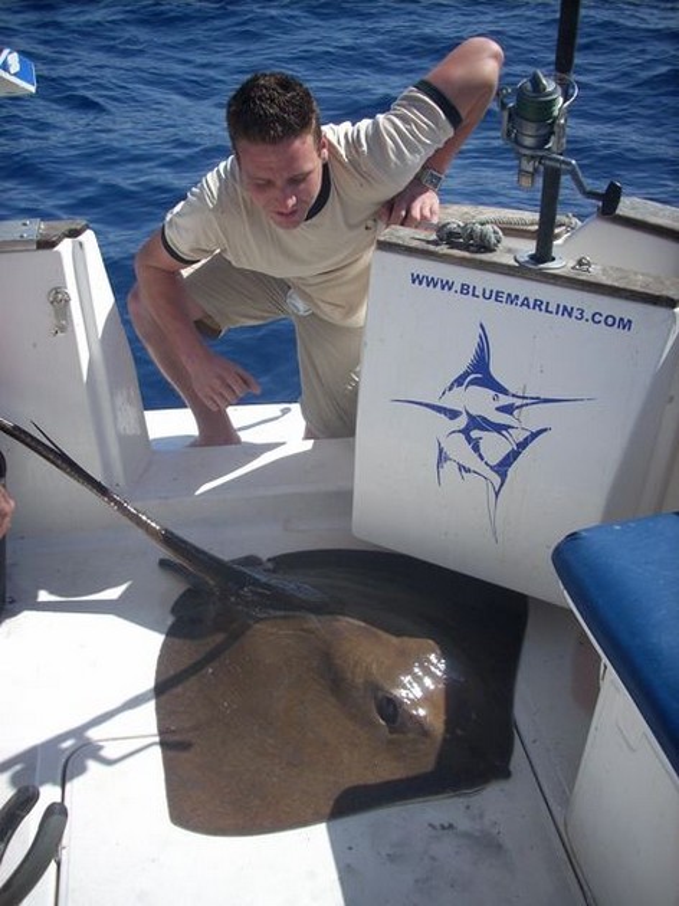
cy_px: 453
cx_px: 340
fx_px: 968
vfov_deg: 50.2
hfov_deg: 38.6
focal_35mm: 37
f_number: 5.6
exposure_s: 1/261
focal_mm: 6.2
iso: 64
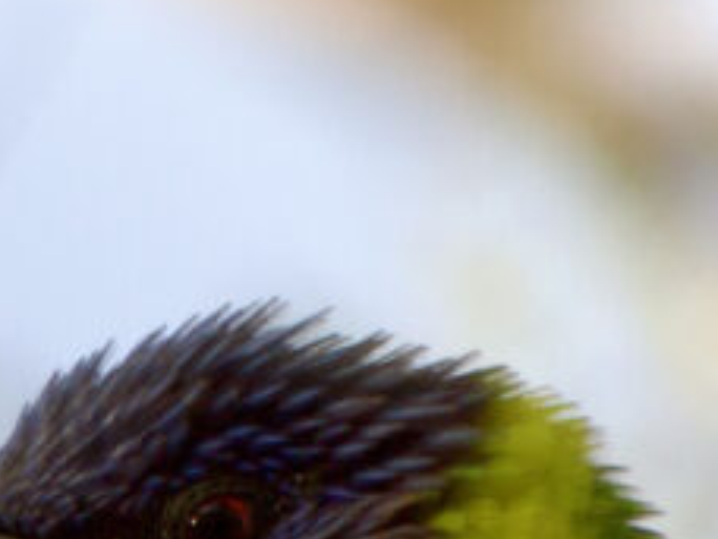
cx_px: 746
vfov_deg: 0.8
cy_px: 585
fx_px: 40260
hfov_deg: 1.0
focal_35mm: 1941
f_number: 5.6
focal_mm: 300
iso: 100
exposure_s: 1/250
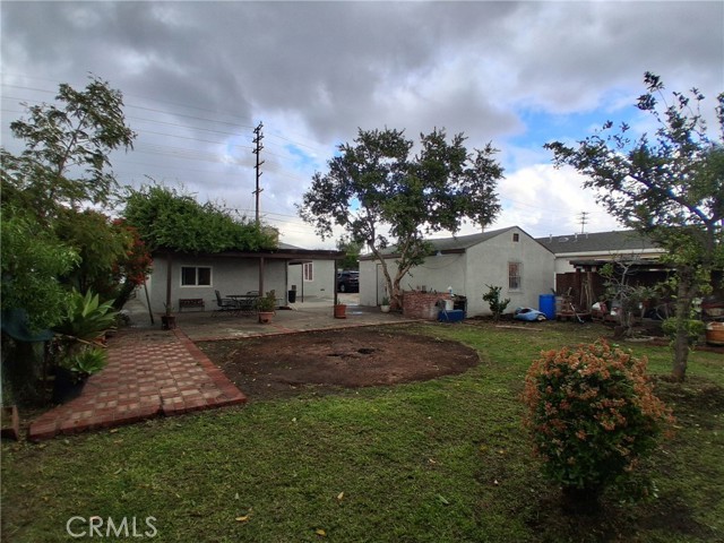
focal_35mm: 17
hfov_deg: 91.0
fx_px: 356
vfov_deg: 74.7
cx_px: 362
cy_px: 272
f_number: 2.2
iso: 50
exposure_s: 1/936
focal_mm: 1.4
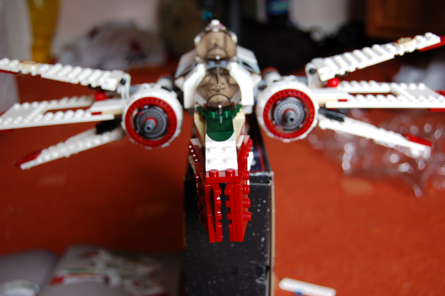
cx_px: 222
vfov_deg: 29.8
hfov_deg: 43.6
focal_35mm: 45
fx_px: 556
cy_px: 148
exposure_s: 1/60
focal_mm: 30
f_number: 4.2
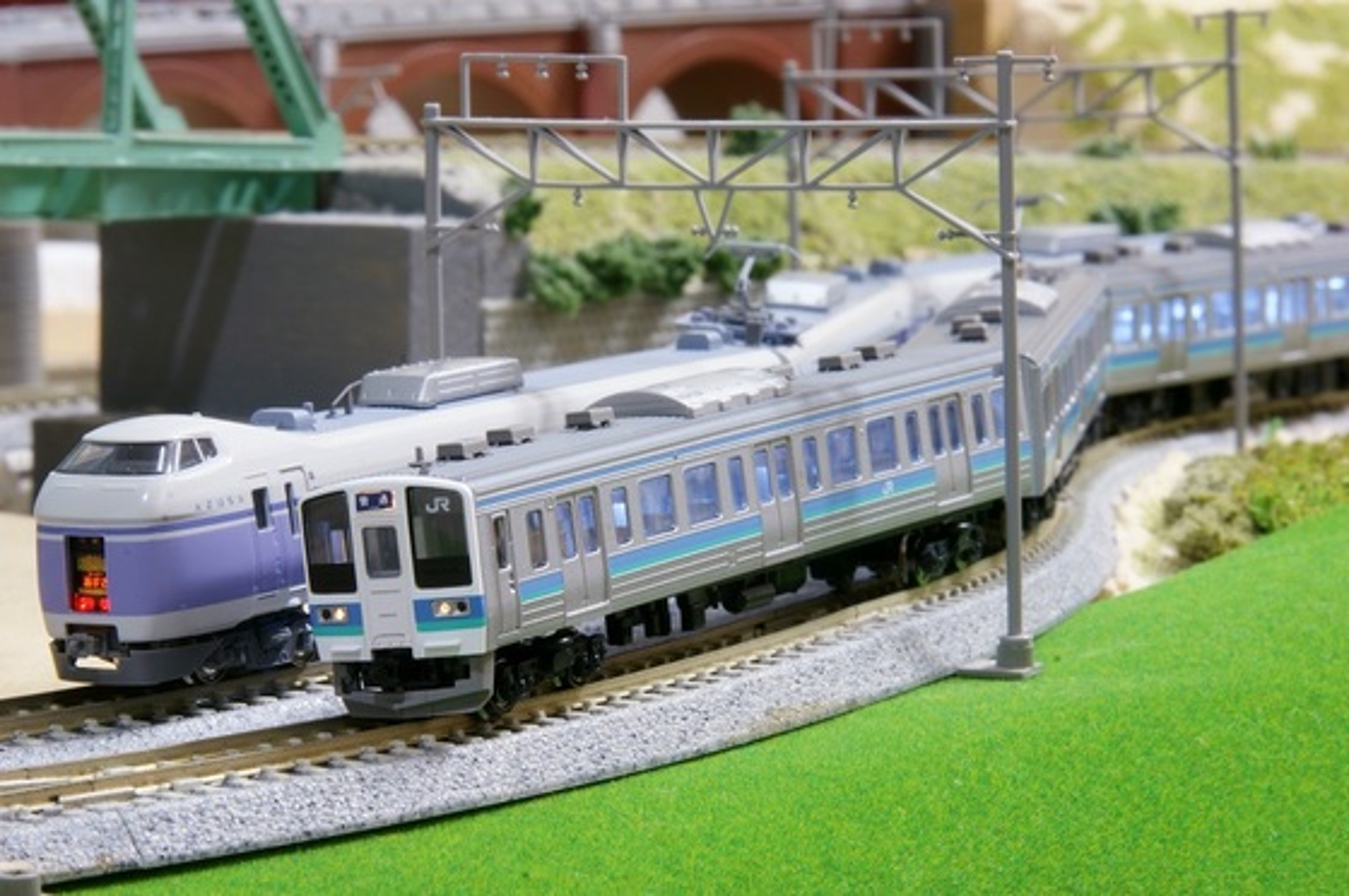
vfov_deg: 8.3
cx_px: 674
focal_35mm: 165
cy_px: 448
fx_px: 6176
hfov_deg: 12.5
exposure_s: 13
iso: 100
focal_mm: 110
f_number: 32
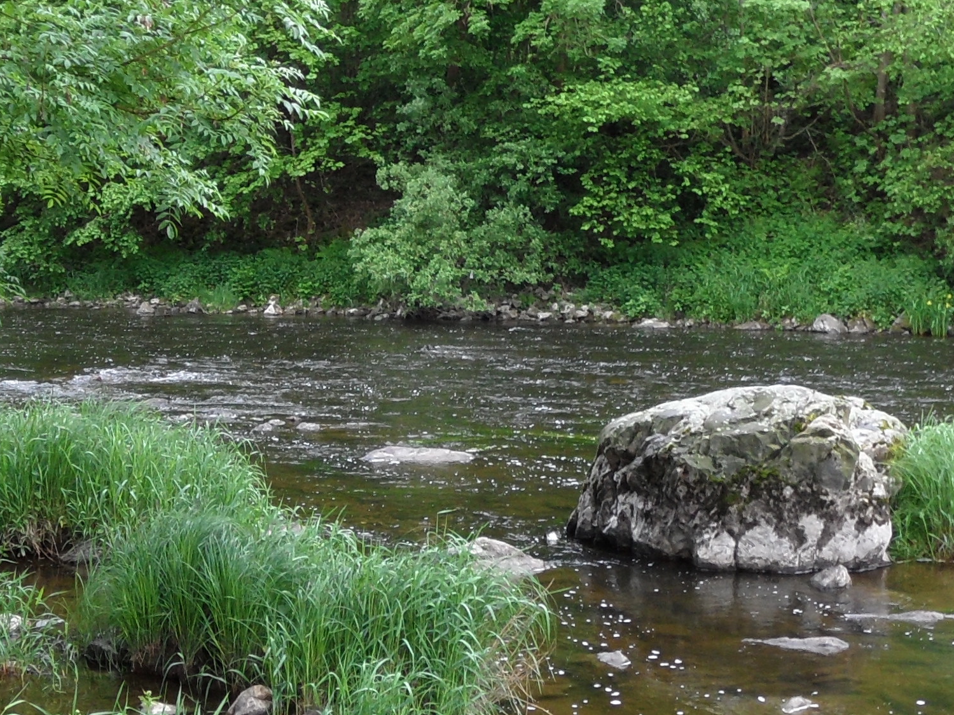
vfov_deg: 22.9
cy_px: 390
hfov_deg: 30.2
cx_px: 410
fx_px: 1764
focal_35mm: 64
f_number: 3.2
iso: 100
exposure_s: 1/45
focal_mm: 3.9
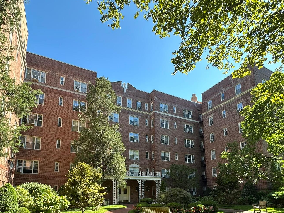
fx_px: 180
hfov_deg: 76.4
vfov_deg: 57.3
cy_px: 165
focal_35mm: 22
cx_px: 145
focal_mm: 2.22
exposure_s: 1/227
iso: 40
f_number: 2.2
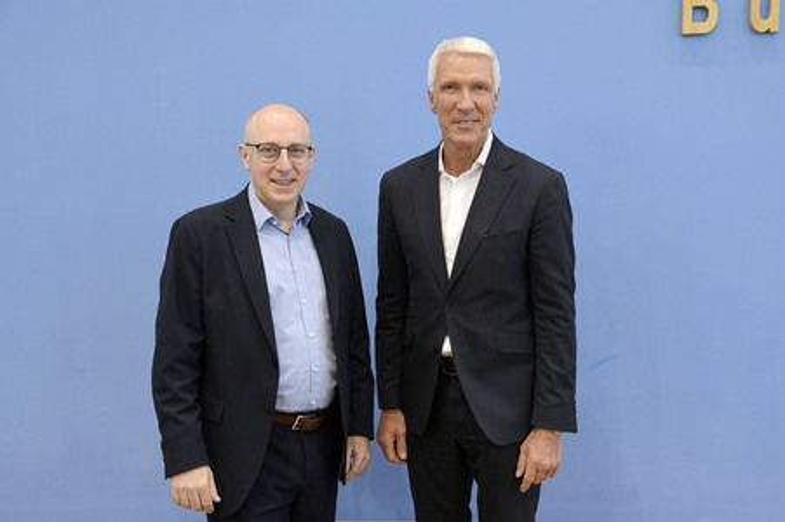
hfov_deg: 44.5
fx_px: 959
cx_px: 392
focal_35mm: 44
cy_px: 261
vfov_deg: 30.5
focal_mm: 44
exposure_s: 1/400
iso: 4000
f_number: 5.6
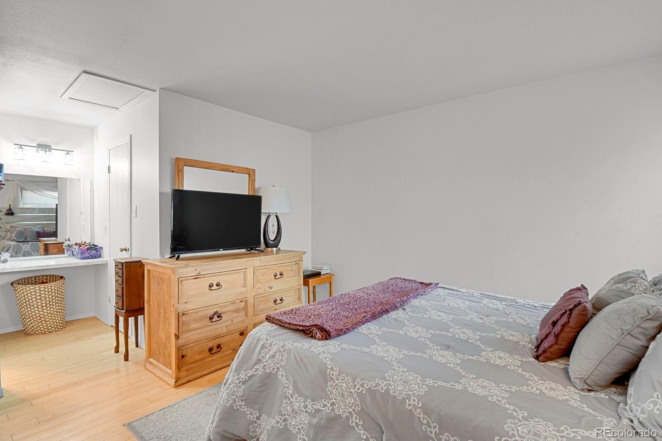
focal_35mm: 17
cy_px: 220
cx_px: 331
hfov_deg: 93.3
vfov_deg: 70.4
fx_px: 313
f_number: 8
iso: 12800
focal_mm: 17
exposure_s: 1/6
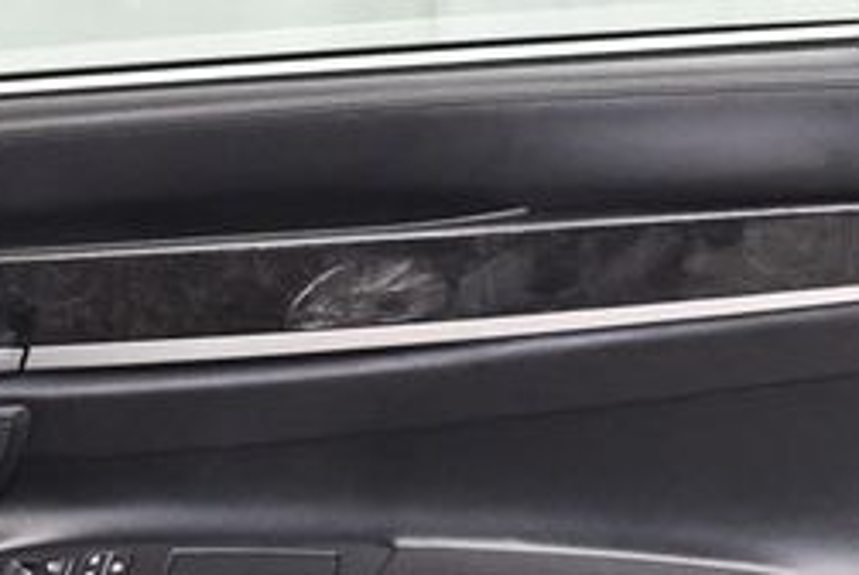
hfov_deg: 19.9
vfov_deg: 13.4
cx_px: 222
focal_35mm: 102
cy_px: 486
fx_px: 2437
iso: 3600
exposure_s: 1/60
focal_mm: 20
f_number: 3.8
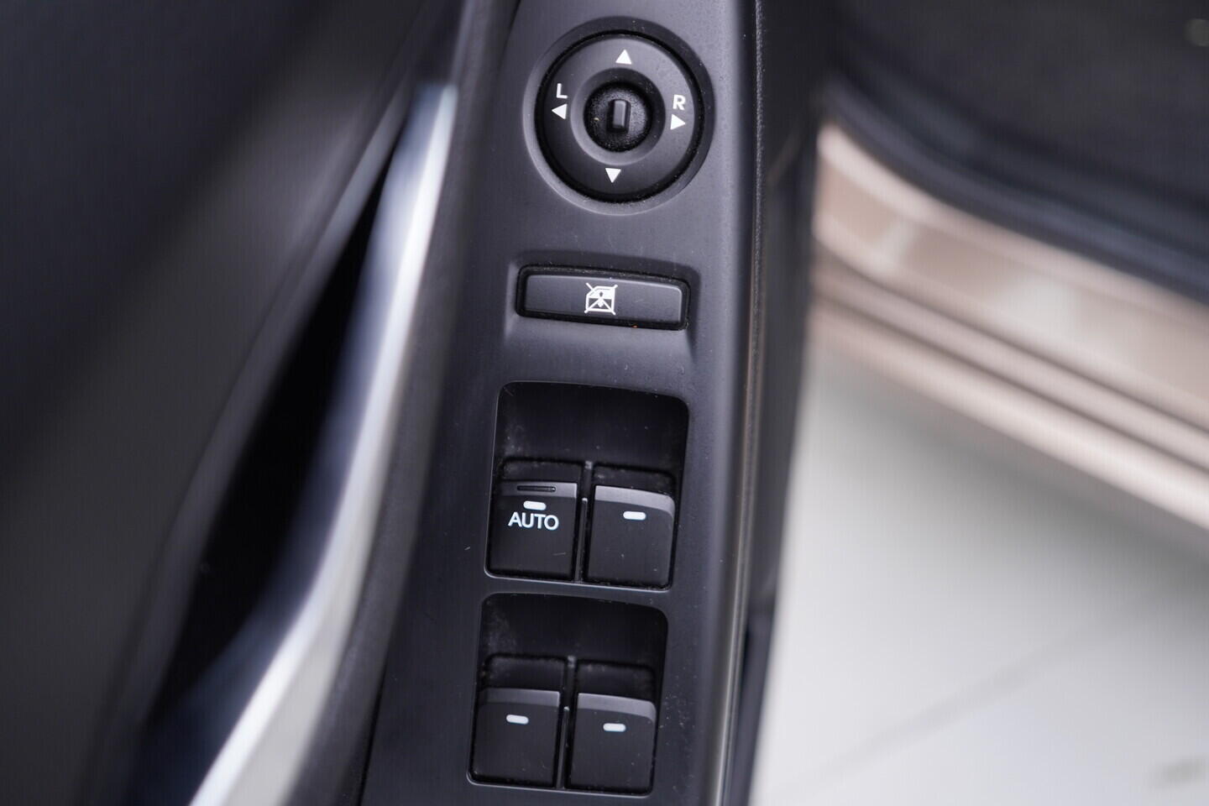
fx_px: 1209
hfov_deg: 53.1
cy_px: 403
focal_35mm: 36
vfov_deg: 36.9
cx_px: 604
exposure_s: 1/40
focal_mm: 24
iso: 200
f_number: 2.8
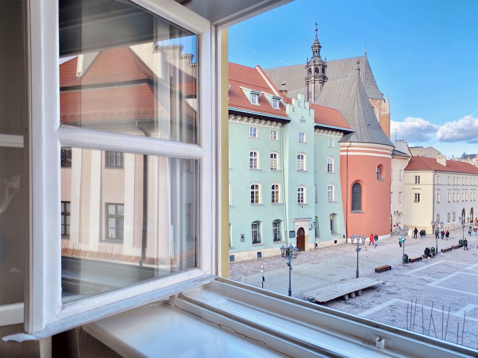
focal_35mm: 26
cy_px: 179
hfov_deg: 67.3
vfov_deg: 53.1
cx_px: 239
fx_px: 359
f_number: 1.8
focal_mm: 4.25
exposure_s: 1/515
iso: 32
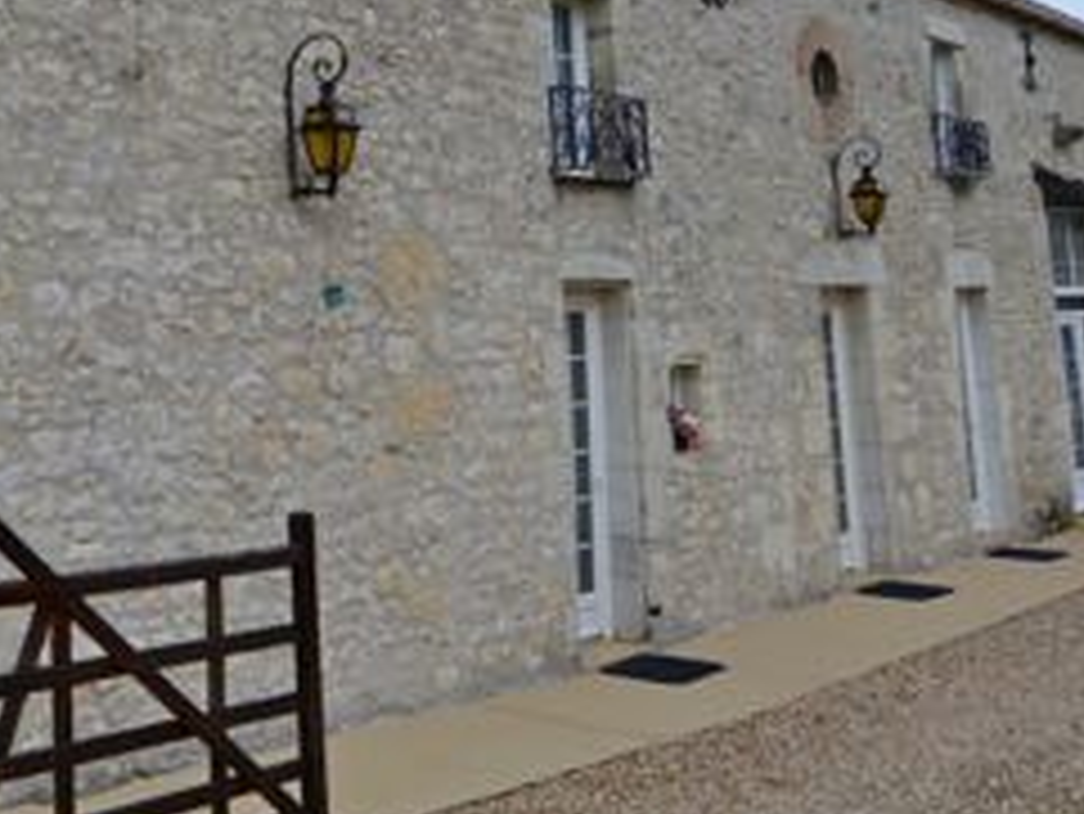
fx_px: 1454
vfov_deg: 30.9
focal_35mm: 46
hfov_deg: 36.0
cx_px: -52
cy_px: 234
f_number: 6.3
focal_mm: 11
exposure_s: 1/160
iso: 100
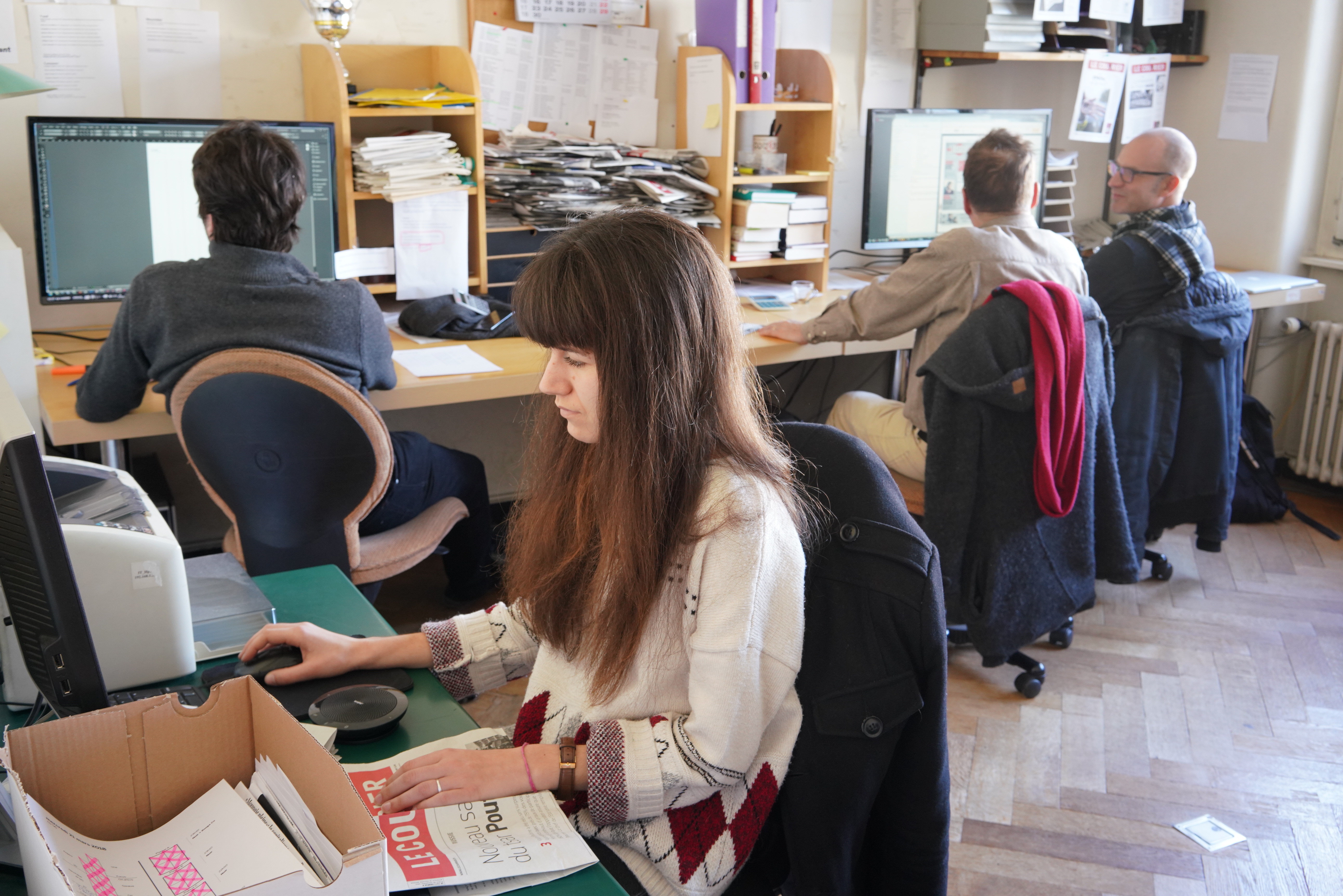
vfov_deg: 37.9
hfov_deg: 54.4
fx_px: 1306
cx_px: 672
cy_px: 448
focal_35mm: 35
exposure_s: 1/13
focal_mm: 35
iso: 1250
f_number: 8
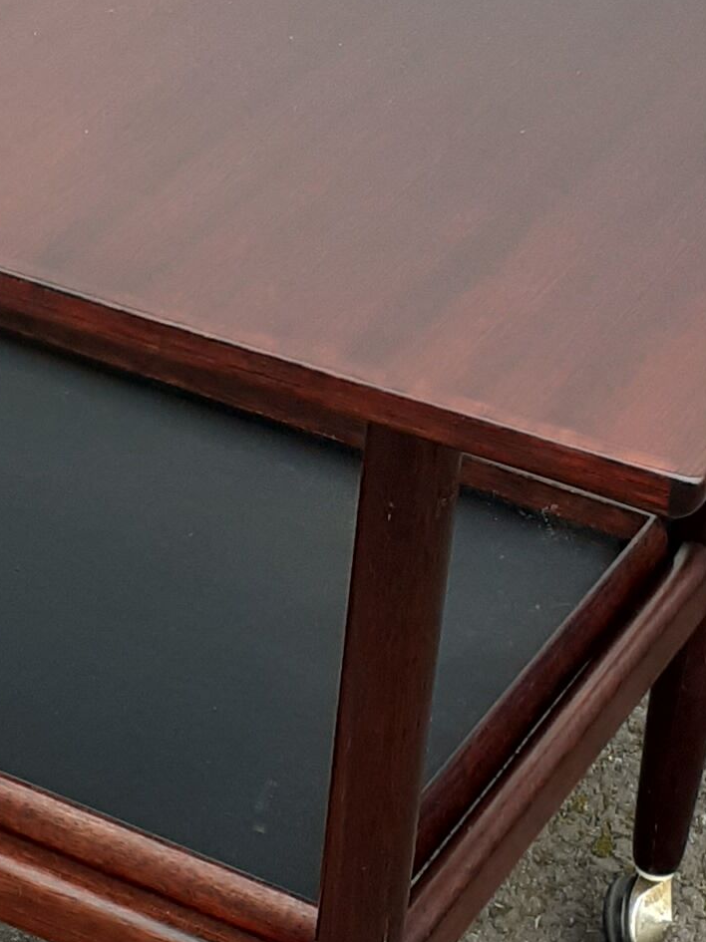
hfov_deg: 12.4
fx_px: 3211
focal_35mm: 118
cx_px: -19
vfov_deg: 16.7
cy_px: 498
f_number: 1.9
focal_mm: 3.6
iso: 40
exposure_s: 1/295
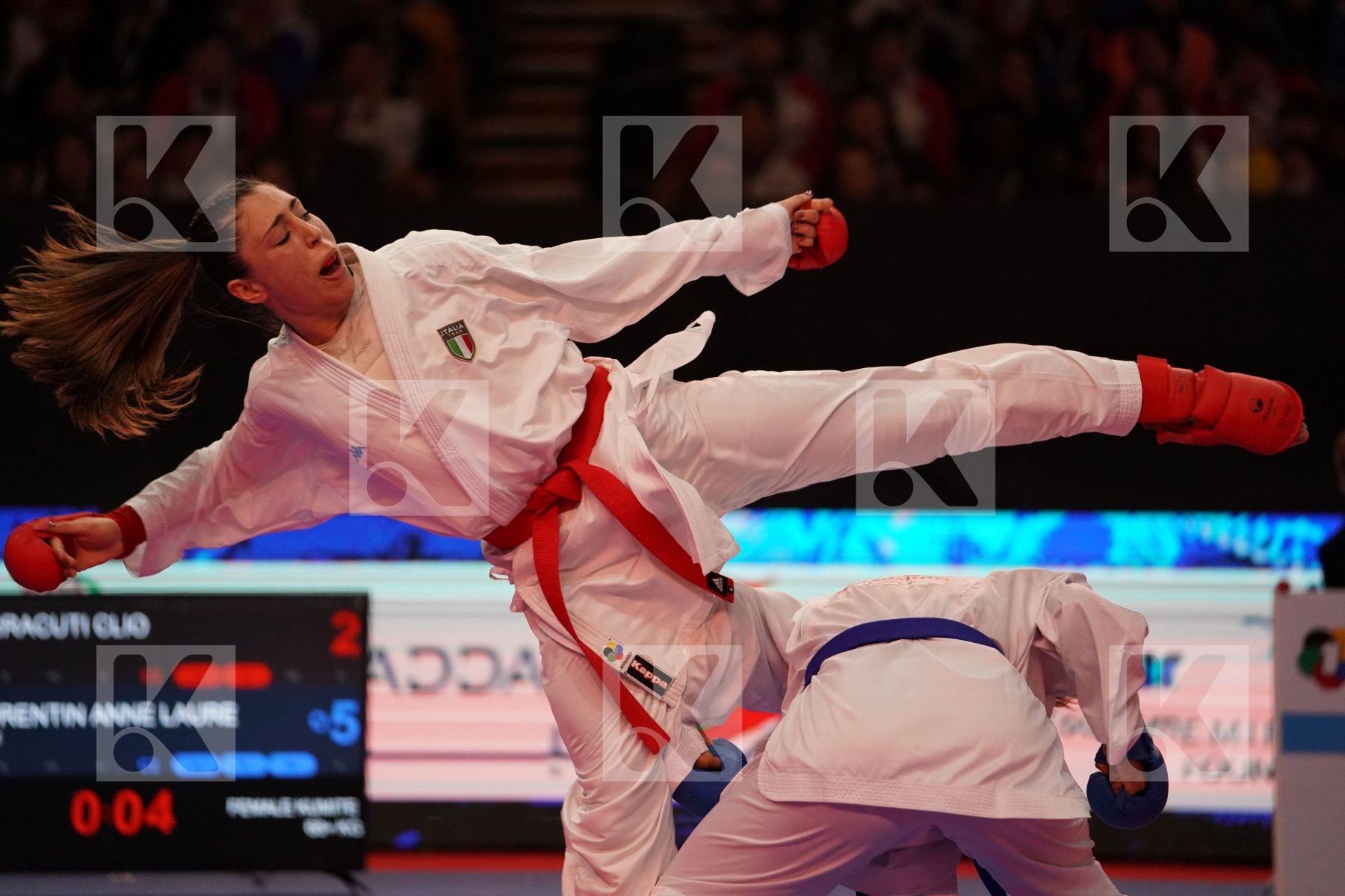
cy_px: 448
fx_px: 6874
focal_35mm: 184
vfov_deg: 7.5
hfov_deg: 11.2
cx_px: 672
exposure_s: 1/1000
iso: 4000
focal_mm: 184
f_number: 2.8
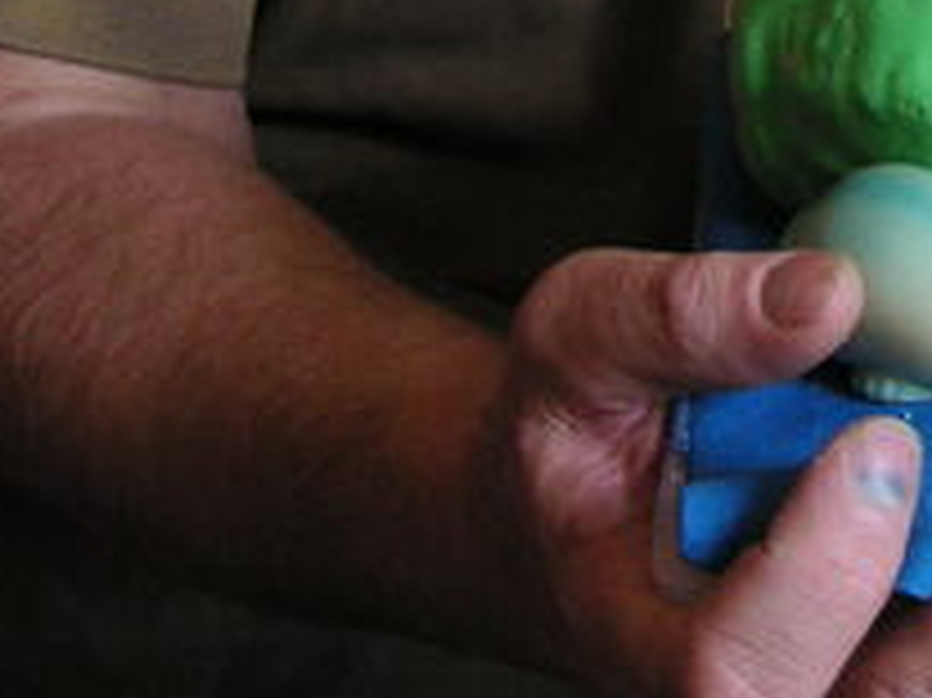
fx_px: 3848
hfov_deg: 13.3
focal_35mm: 143
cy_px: -540
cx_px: 1193
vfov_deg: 9.8
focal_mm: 6.1
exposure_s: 1/45
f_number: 2.8
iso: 64
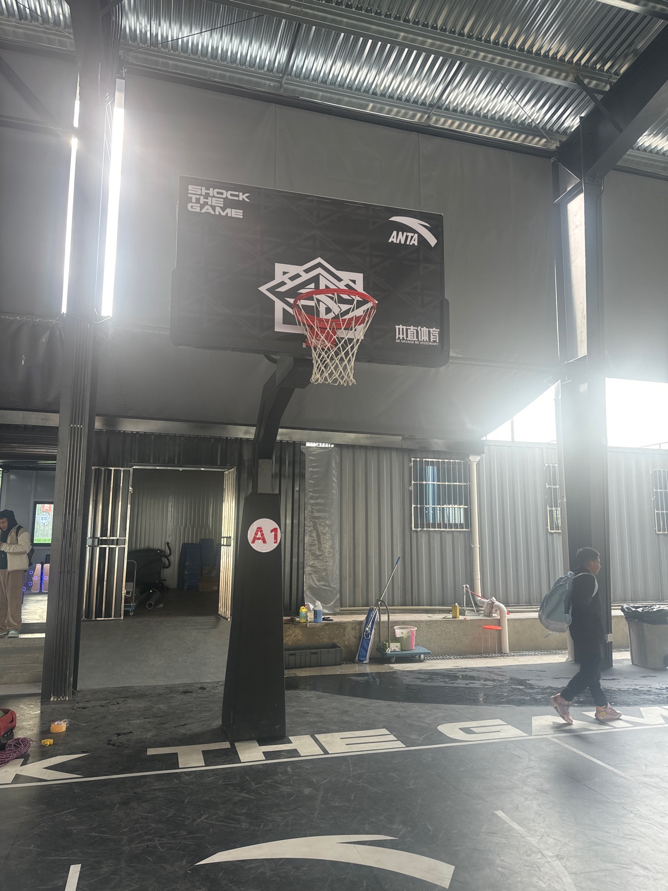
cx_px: 334
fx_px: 618
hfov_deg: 56.8
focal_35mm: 24
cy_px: 446
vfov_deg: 71.6
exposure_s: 1/121
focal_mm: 6.86
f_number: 1.78
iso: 100
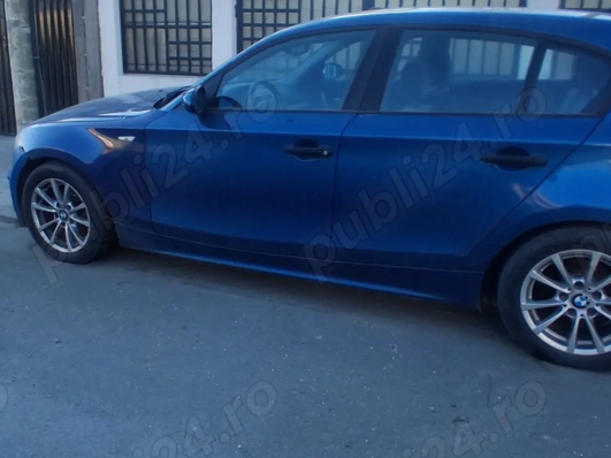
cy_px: 199
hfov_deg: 56.8
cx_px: 288
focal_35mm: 32
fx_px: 565
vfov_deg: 44.0
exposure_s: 1/325
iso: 50
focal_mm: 1.4
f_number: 2.2
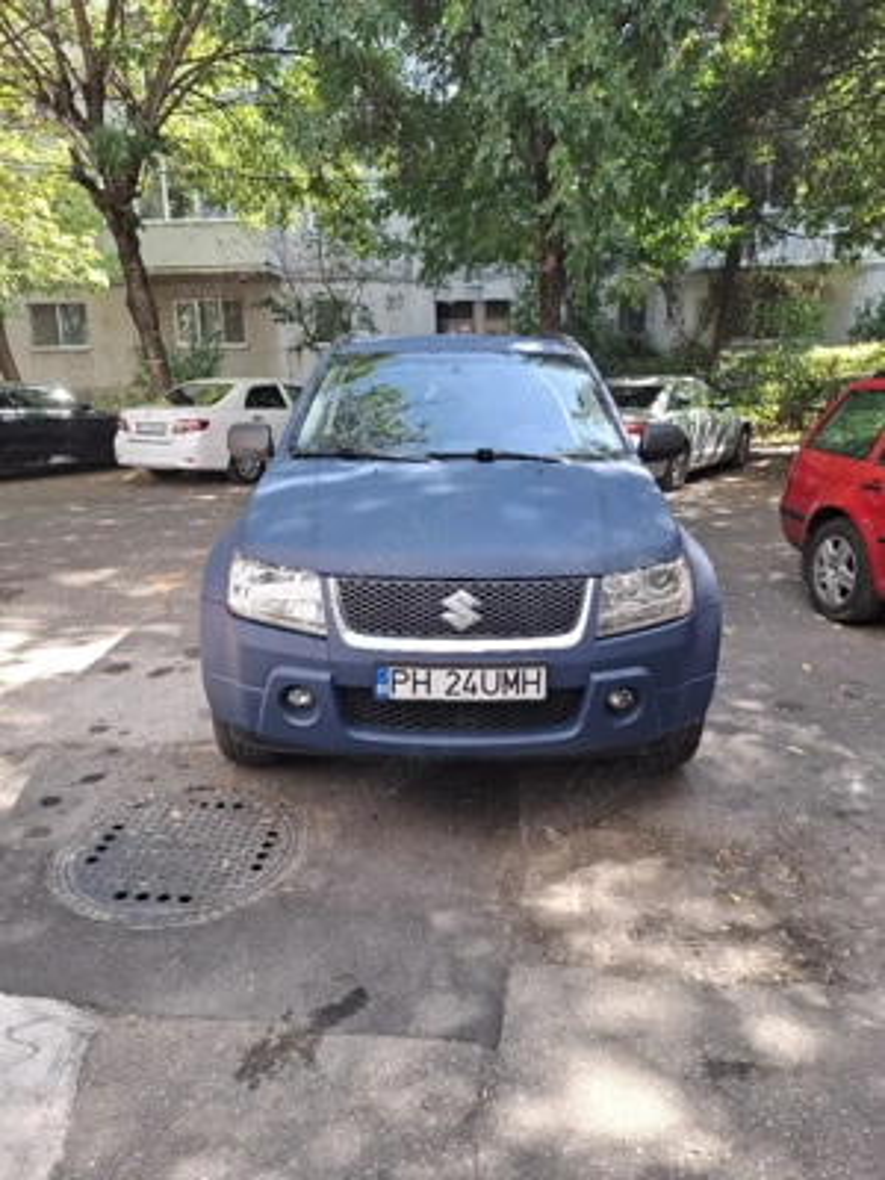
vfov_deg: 73.9
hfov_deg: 58.9
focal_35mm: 23
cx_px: 442
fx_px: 784
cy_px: 590
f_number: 1.8
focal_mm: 5.54
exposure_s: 1/169
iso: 50
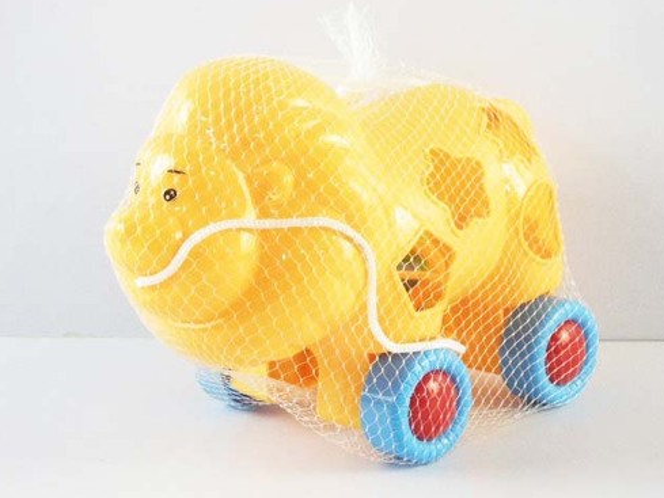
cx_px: 338
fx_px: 1708
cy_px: 245
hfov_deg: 22.0
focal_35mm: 89
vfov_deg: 16.6
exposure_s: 1/15
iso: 400
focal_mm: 18.6
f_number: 4.3
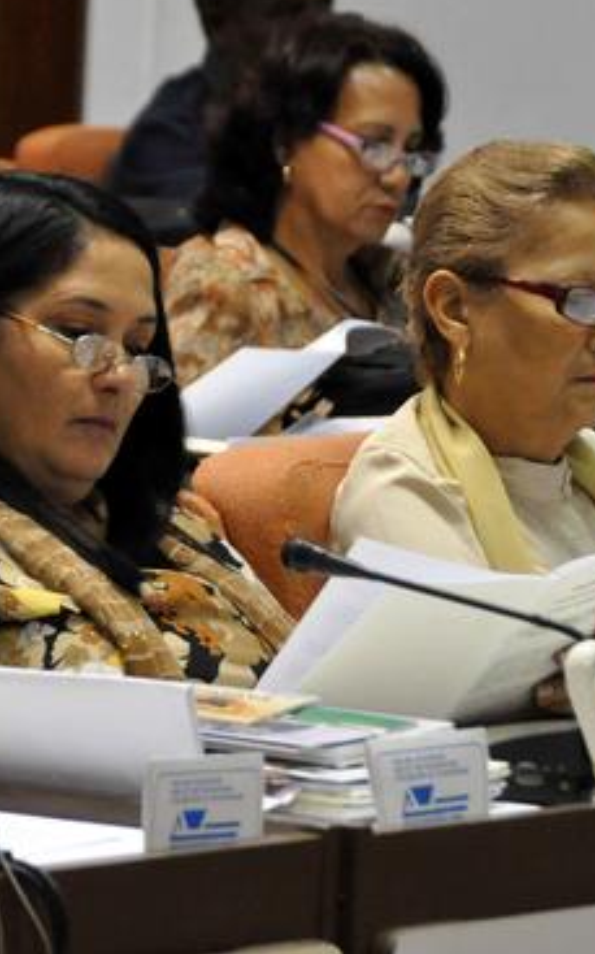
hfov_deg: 4.4
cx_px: 0
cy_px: 477
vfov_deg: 7.0
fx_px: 7793
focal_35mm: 300
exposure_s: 1/60
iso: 2500
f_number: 5.3
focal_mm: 120
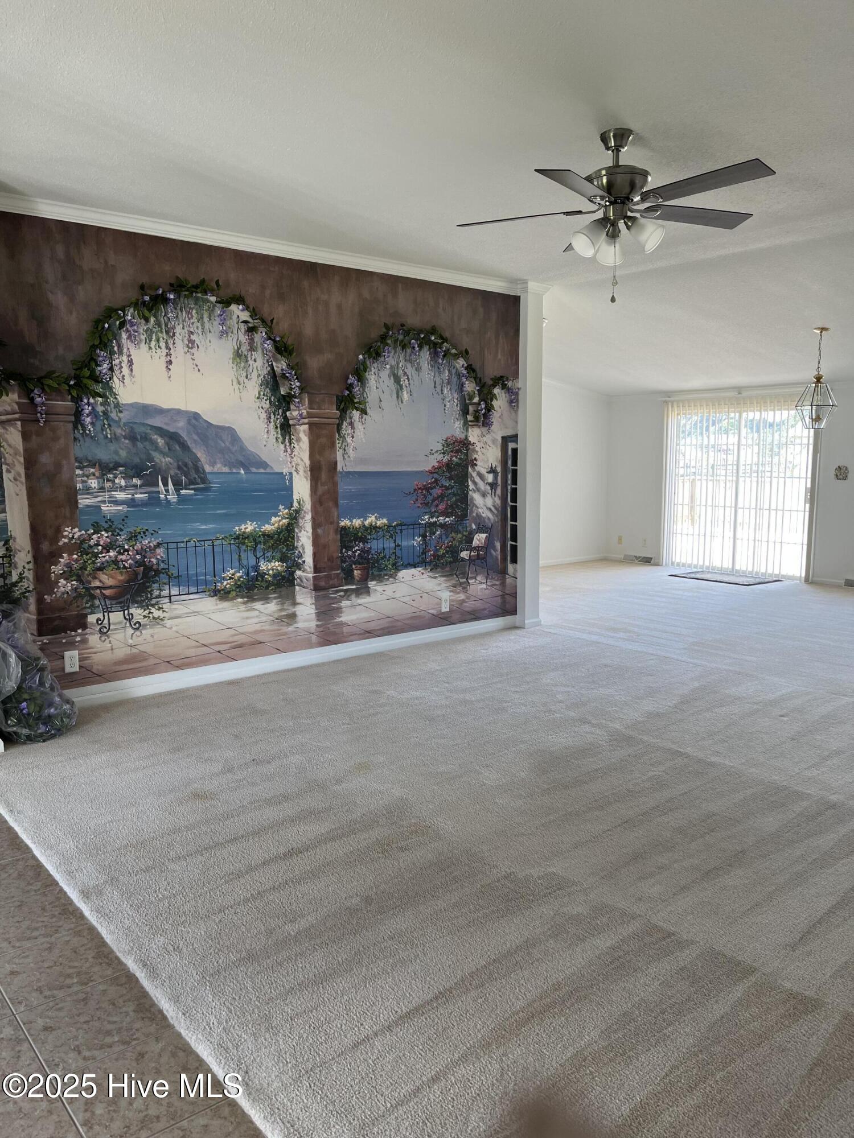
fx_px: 855
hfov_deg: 53.1
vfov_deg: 67.3
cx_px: 427
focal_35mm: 26
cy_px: 569
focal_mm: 5.1
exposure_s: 1/120
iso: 64
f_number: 1.6
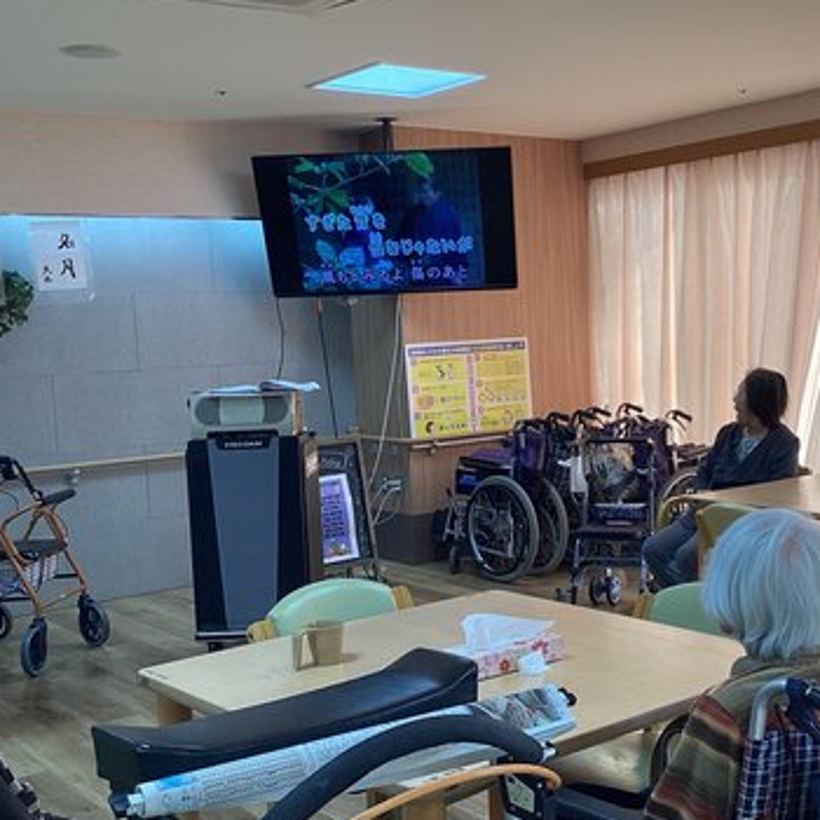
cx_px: 499
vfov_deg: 36.0
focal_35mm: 47
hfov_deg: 35.9
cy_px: 440
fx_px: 1260
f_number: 2.4
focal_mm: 3.3
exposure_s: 1/120
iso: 40
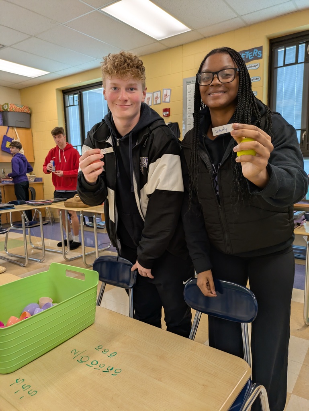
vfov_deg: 69.4
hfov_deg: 54.9
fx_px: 297
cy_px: 206
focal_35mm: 25
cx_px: 154
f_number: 1.89
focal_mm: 5.43
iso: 110
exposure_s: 1/120
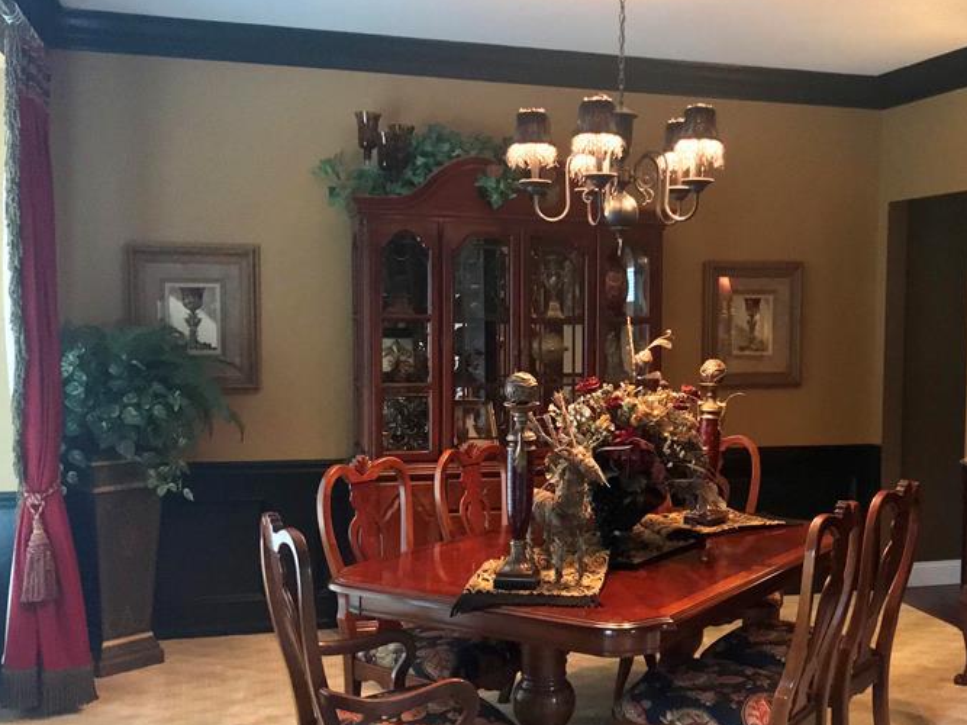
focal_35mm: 43
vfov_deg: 33.5
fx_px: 1201
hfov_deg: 43.4
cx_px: 623
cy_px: 409
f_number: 1.8
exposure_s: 1/15
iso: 320
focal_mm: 3.99
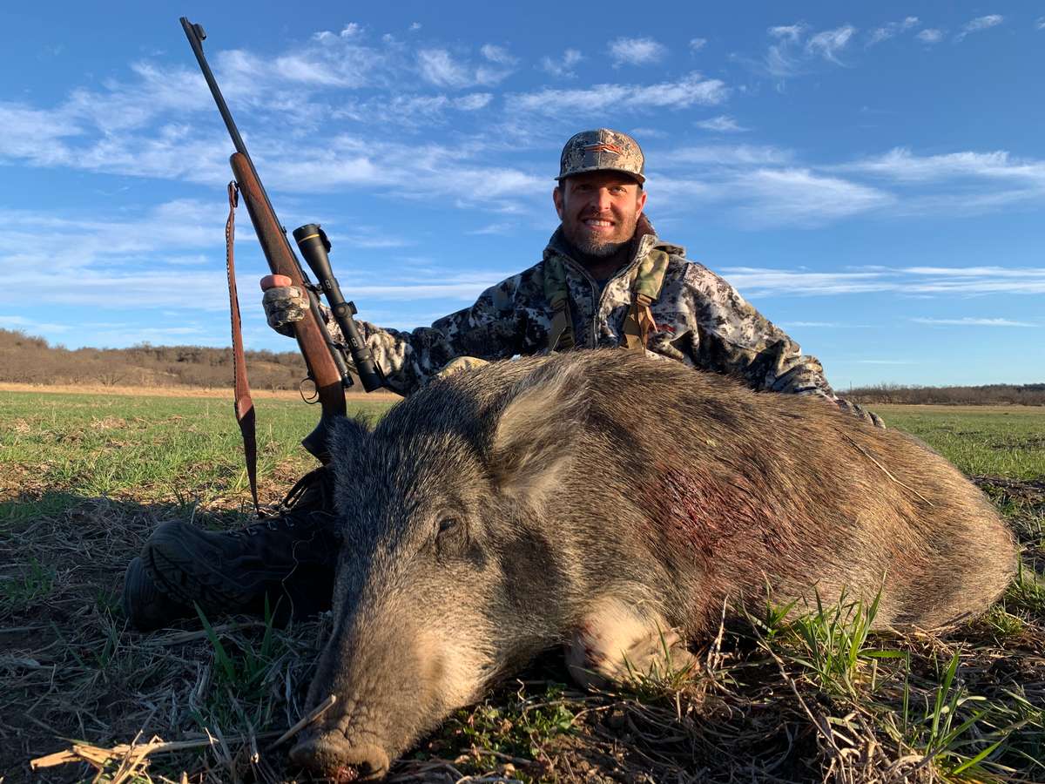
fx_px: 785
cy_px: 392
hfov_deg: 67.3
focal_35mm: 26
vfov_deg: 53.1
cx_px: 522
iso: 25
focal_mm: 4.25
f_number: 1.8
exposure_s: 1/928
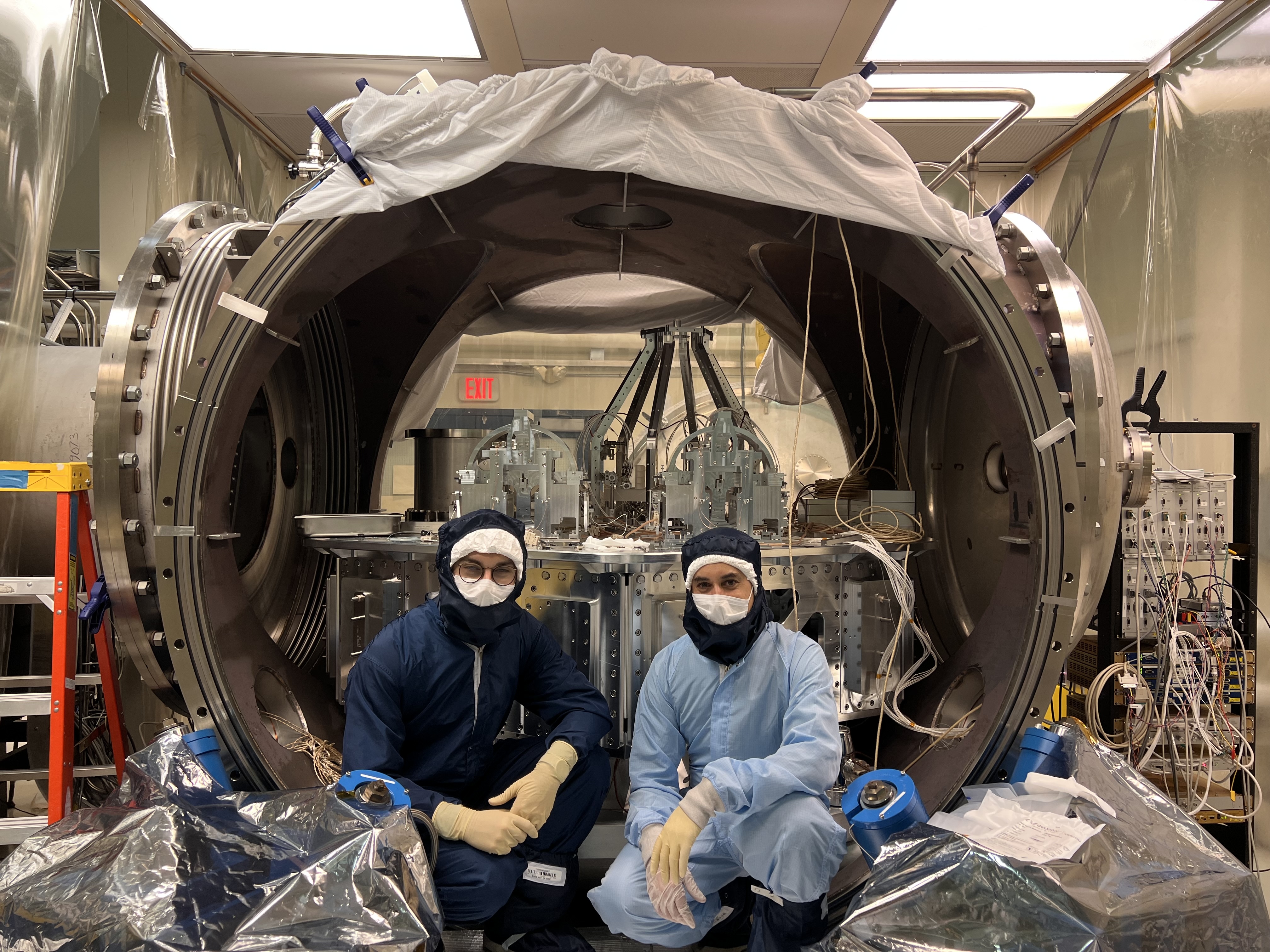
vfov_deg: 53.1
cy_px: 476
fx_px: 954
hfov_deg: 67.3
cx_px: 635
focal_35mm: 26
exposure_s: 1/60
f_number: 1.5
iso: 64
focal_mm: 5.7
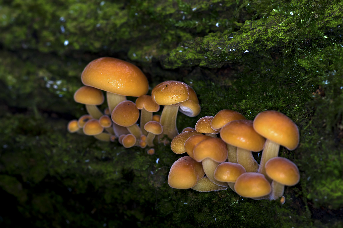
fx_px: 1498
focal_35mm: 158
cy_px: 114
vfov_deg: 8.7
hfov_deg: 13.1
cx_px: 172
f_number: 11
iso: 100
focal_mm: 105
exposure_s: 1/20
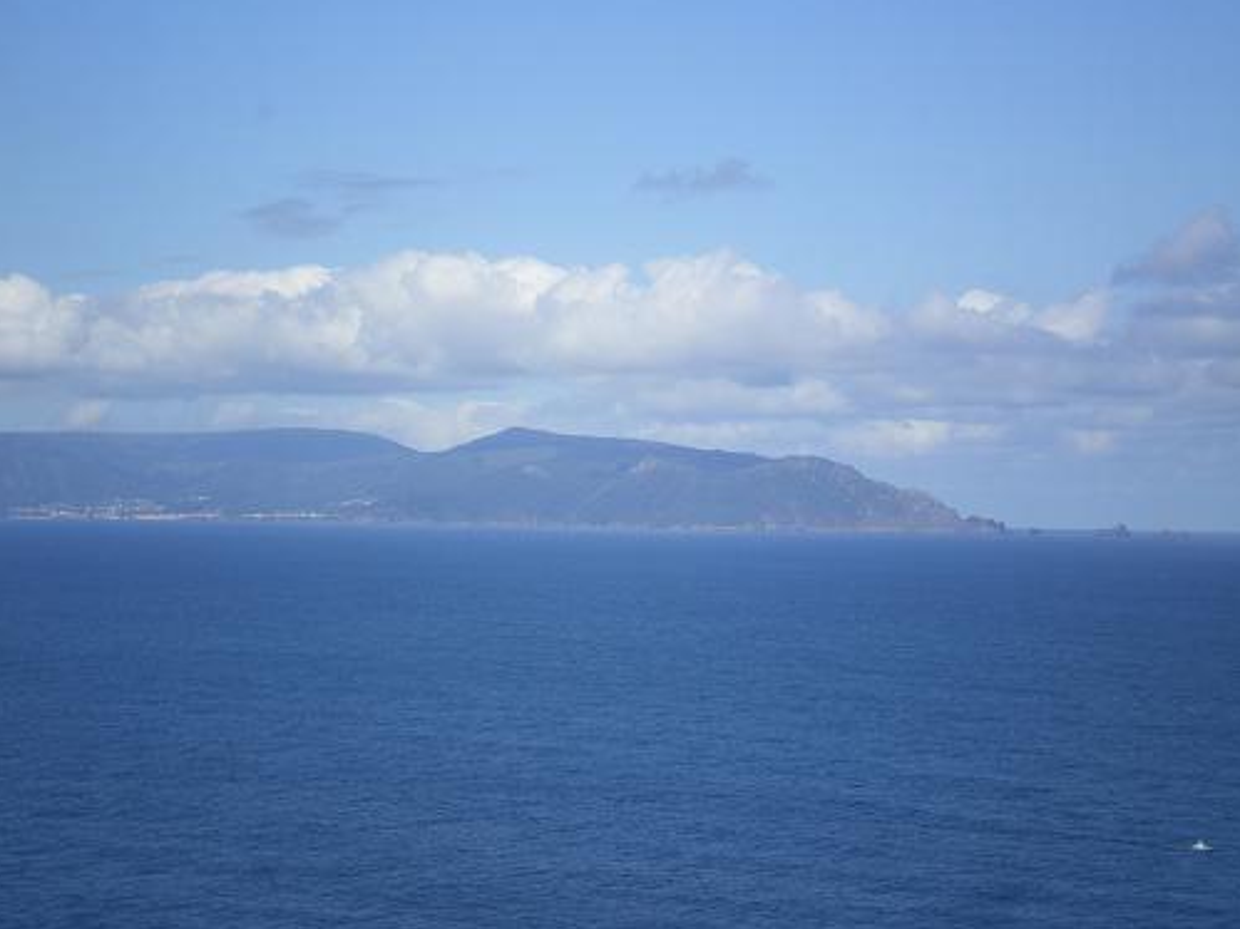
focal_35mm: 92
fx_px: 3295
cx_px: 596
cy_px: 477
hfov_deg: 21.3
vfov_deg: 16.1
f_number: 7.2
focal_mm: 14.3
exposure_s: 1/200
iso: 64
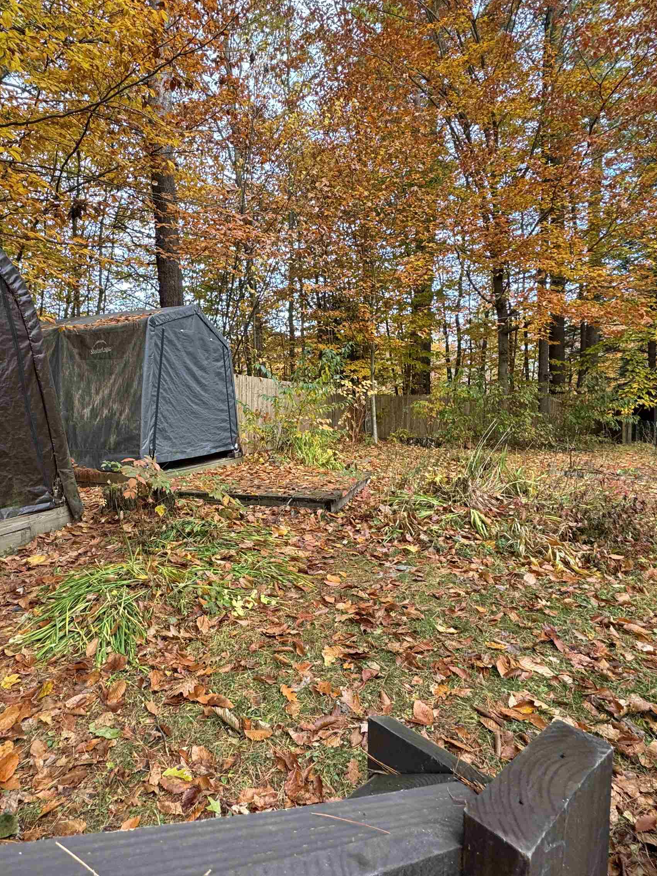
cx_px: 247
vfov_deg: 84.7
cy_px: 437
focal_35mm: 19
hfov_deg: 67.7
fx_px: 481
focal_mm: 2.22
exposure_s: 1/99
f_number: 2.2
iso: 125
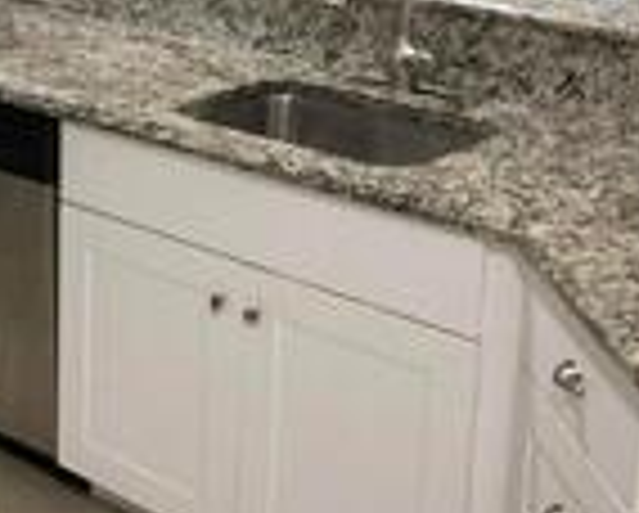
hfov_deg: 23.7
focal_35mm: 77
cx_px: 14
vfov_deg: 19.6
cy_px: 58
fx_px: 1458
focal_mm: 3.99
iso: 160
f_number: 1.8
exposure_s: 1/60
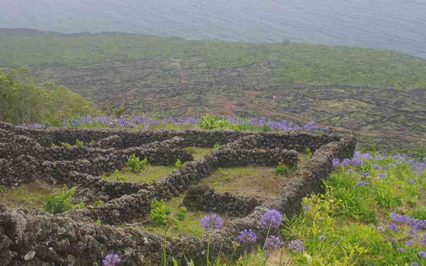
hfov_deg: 41.0
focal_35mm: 49
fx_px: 569
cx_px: 198
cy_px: 126
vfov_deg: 26.3
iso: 200
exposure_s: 1/50
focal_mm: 26
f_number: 10
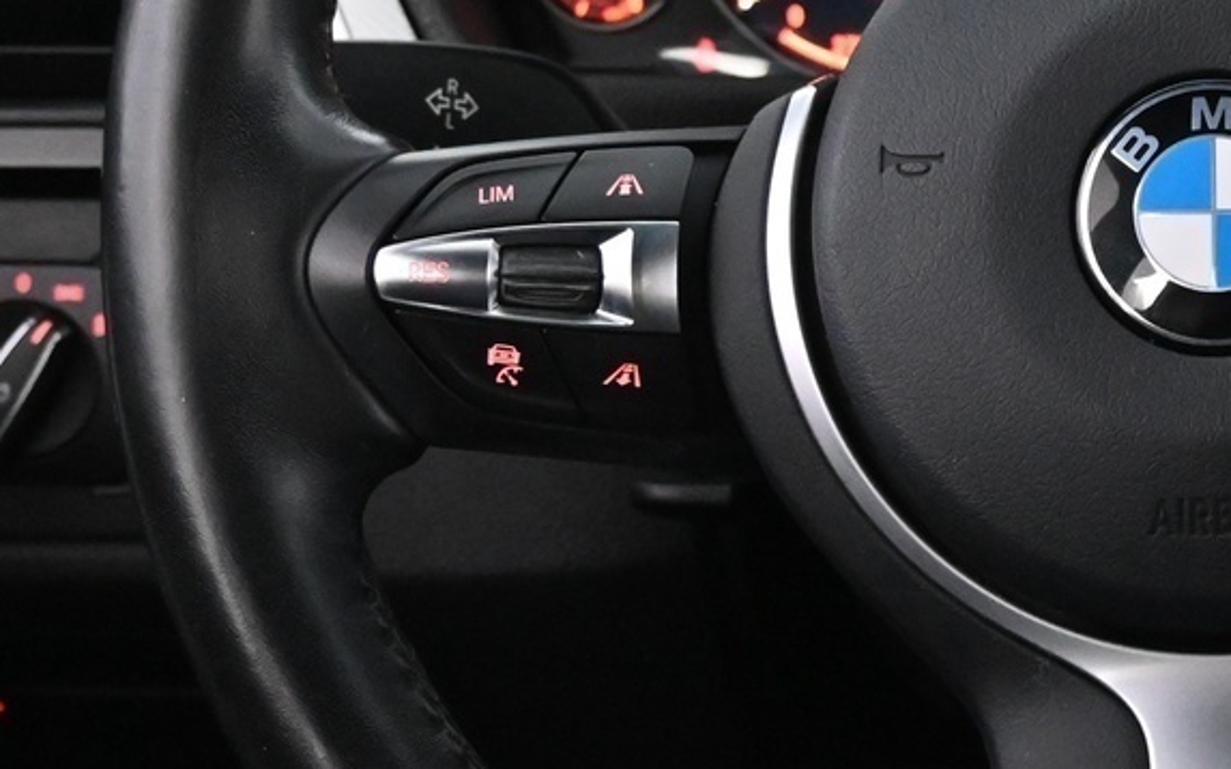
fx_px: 3336
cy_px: 241
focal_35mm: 99
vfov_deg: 13.1
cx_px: 1210
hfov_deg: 20.3
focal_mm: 23
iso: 5600
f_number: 4.2
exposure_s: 1/40
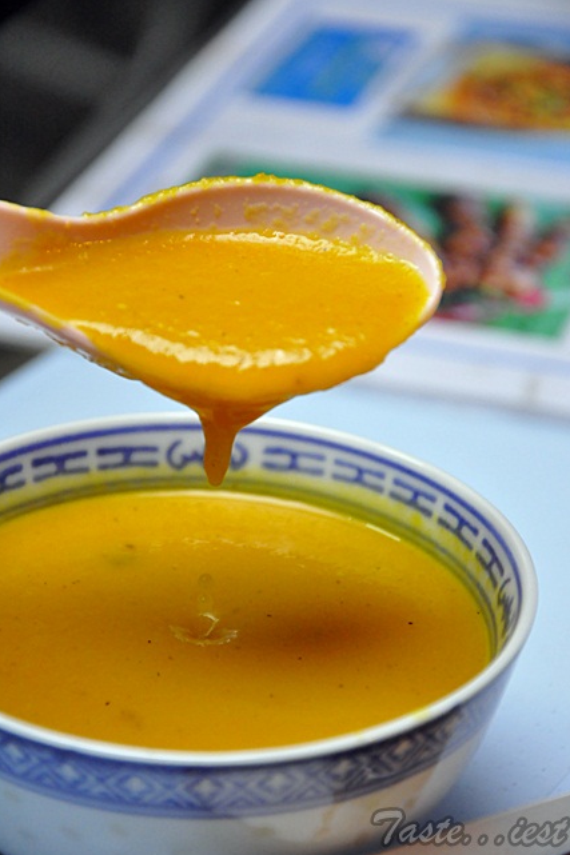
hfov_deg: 8.6
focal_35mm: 160
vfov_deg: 12.9
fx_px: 3790
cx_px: 284
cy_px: 431
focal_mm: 105
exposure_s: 1/60
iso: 2500
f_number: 5.6
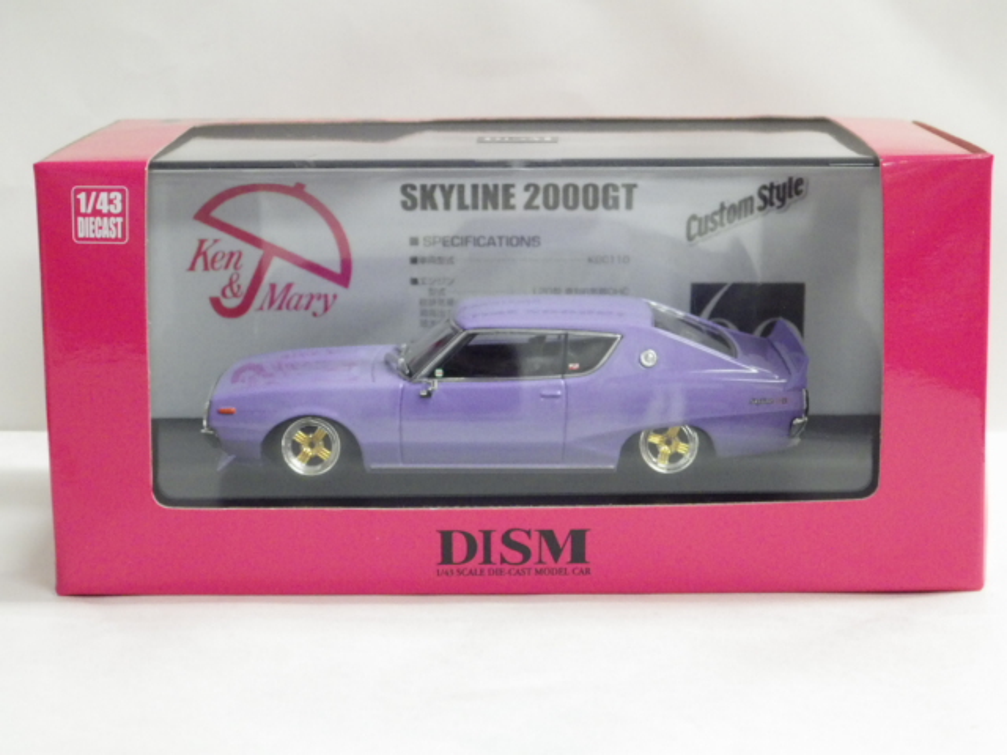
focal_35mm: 71
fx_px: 2065
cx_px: 504
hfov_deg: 27.4
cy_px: 378
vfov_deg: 20.7
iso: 800
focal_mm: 12.8
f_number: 4.2
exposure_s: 1/45
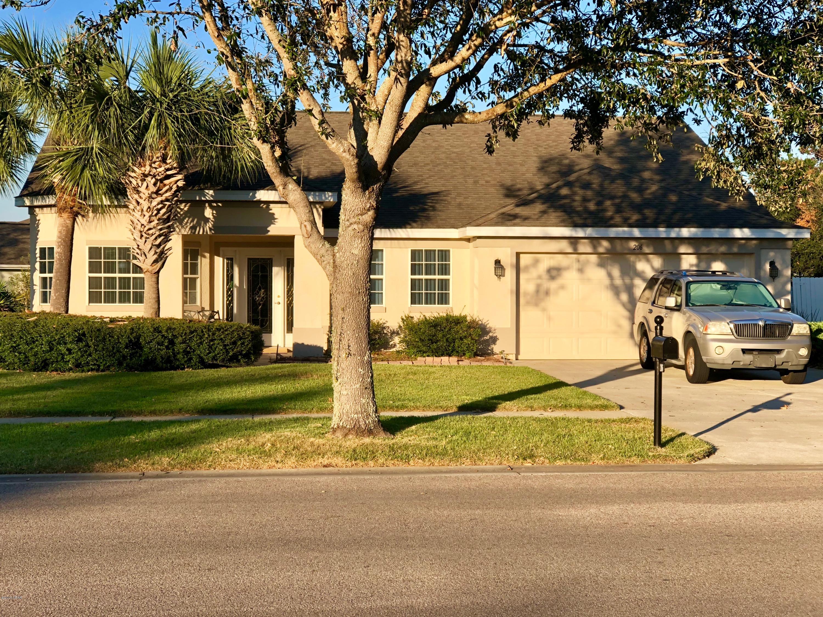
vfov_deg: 25.7
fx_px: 1355
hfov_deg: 33.8
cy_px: 308
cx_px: 412
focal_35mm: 57
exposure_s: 1/412
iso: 20
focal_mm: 6.6
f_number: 2.8
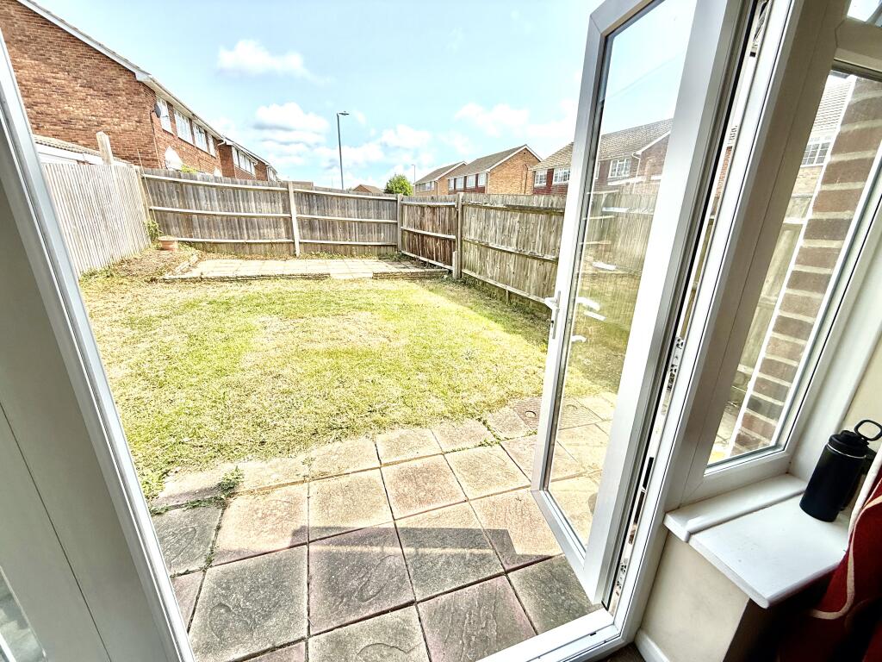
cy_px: 331
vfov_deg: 85.7
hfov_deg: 102.1
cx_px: 441
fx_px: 357
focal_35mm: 14
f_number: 2.2
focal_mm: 2.22
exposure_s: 1/1431
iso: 50
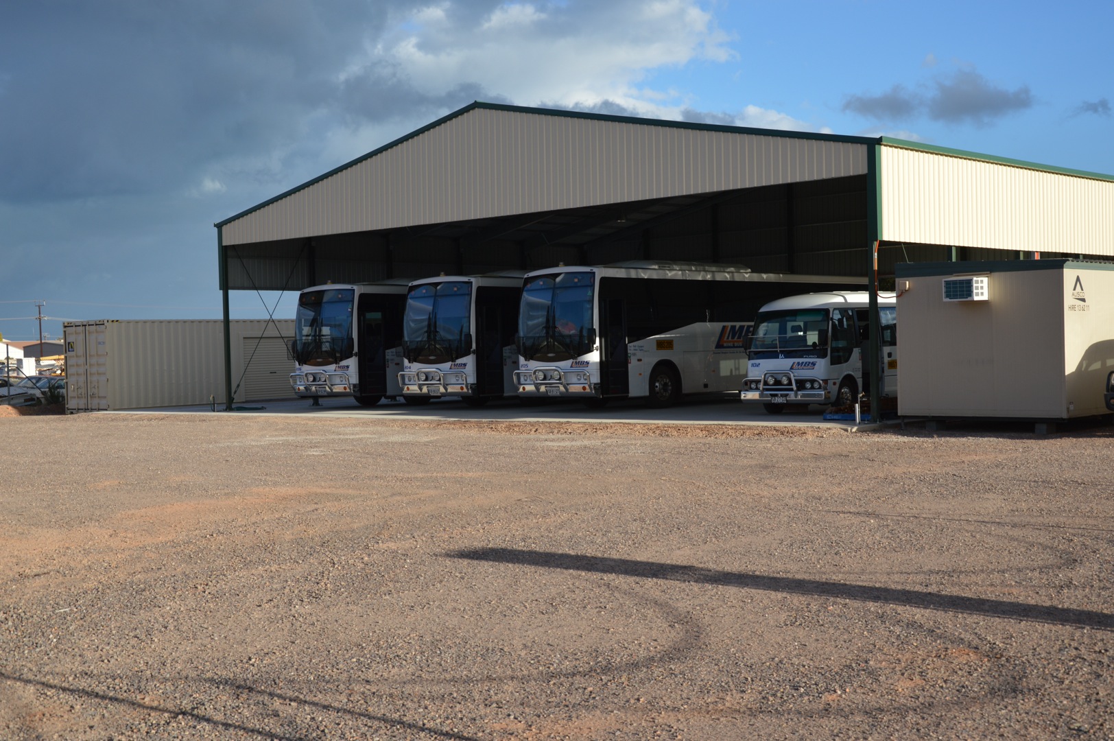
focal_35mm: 48
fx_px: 1484
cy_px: 370
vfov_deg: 28.0
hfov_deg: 41.1
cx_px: 557
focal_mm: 32
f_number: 7.1
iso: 100
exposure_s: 1/200
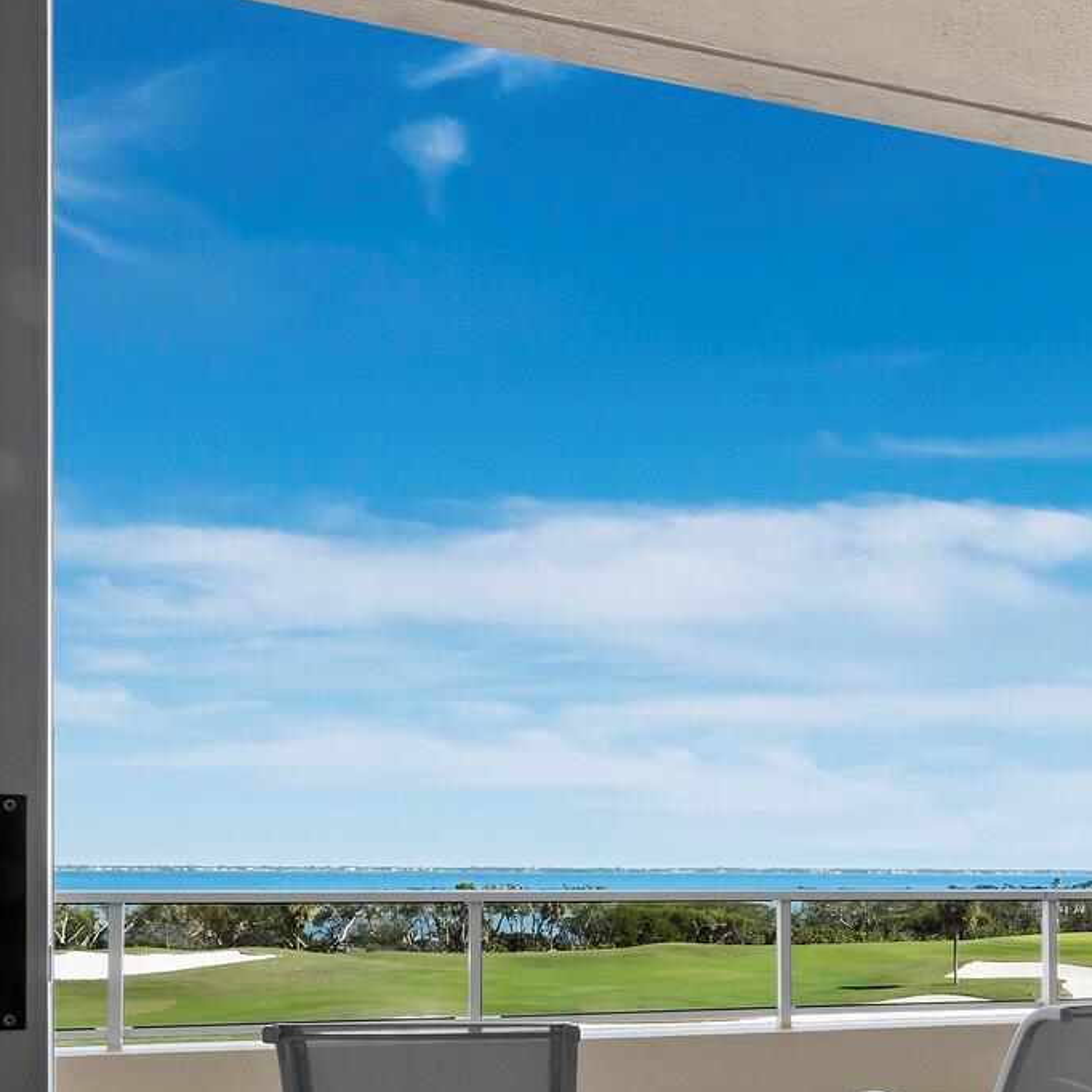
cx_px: 611
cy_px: 854
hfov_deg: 55.5
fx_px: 1035
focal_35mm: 29
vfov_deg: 52.5
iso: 400
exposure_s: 1/60
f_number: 11
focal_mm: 7
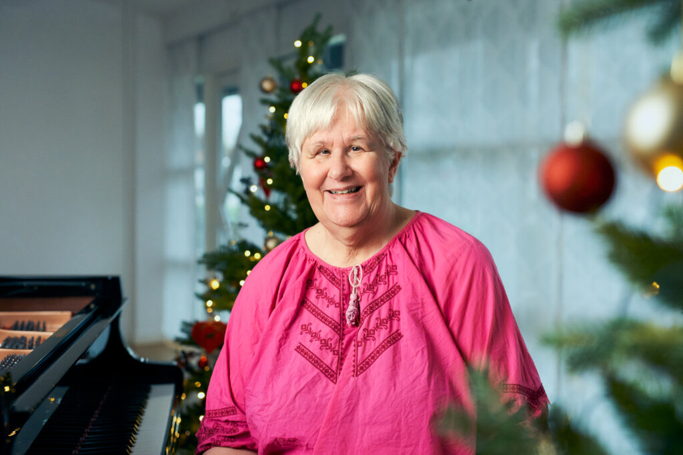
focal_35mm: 50
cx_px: 342
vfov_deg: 27.0
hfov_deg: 39.6
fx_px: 949
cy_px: 228
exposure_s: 1/100
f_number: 2.8
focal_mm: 50
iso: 3200
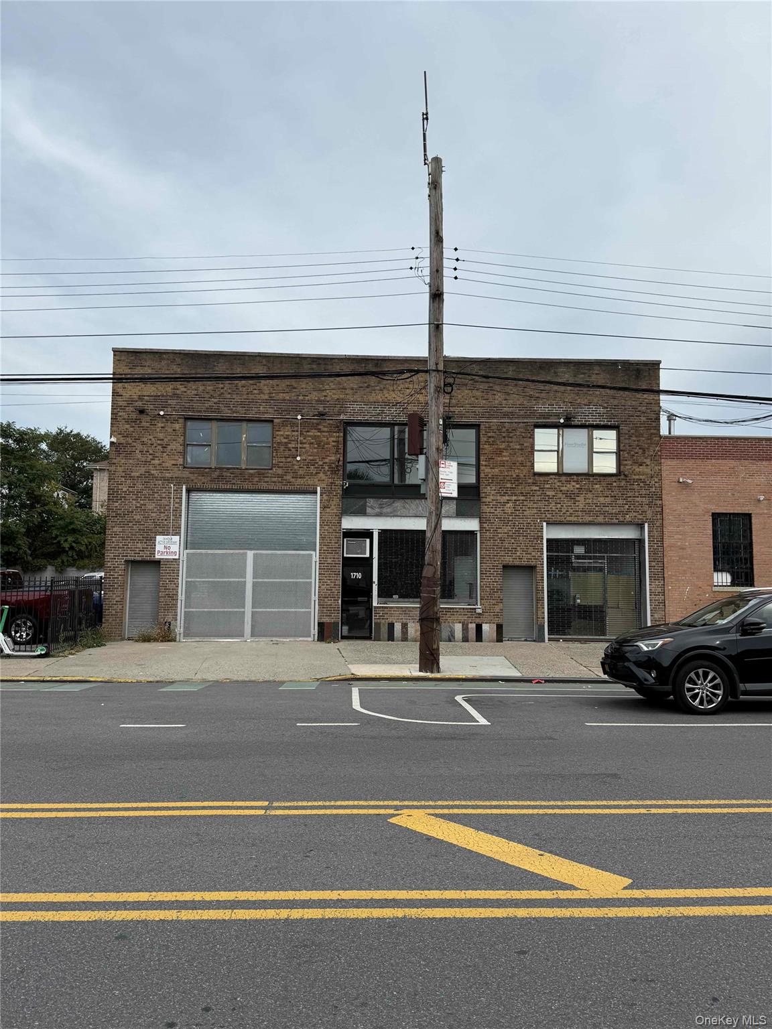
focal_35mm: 24
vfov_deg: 71.6
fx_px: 714
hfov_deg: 56.8
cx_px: 386
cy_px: 514
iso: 80
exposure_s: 1/5714
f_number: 1.78
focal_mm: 6.76
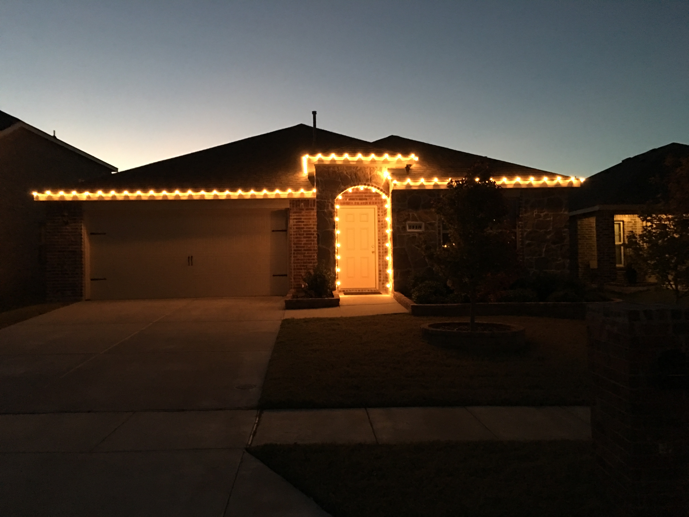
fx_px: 577
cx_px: 344
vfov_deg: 48.2
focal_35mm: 29
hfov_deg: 61.7
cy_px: 258
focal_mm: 4.15
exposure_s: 1/4
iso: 100
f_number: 2.2
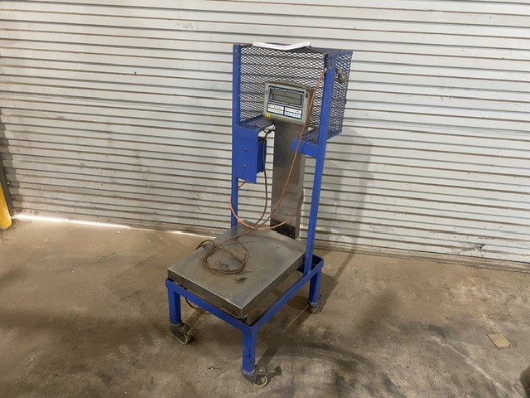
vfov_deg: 53.1
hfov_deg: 67.3
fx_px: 398
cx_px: 265
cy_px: 199
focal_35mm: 26
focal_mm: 4.25
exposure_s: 1/50
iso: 250
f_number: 1.8
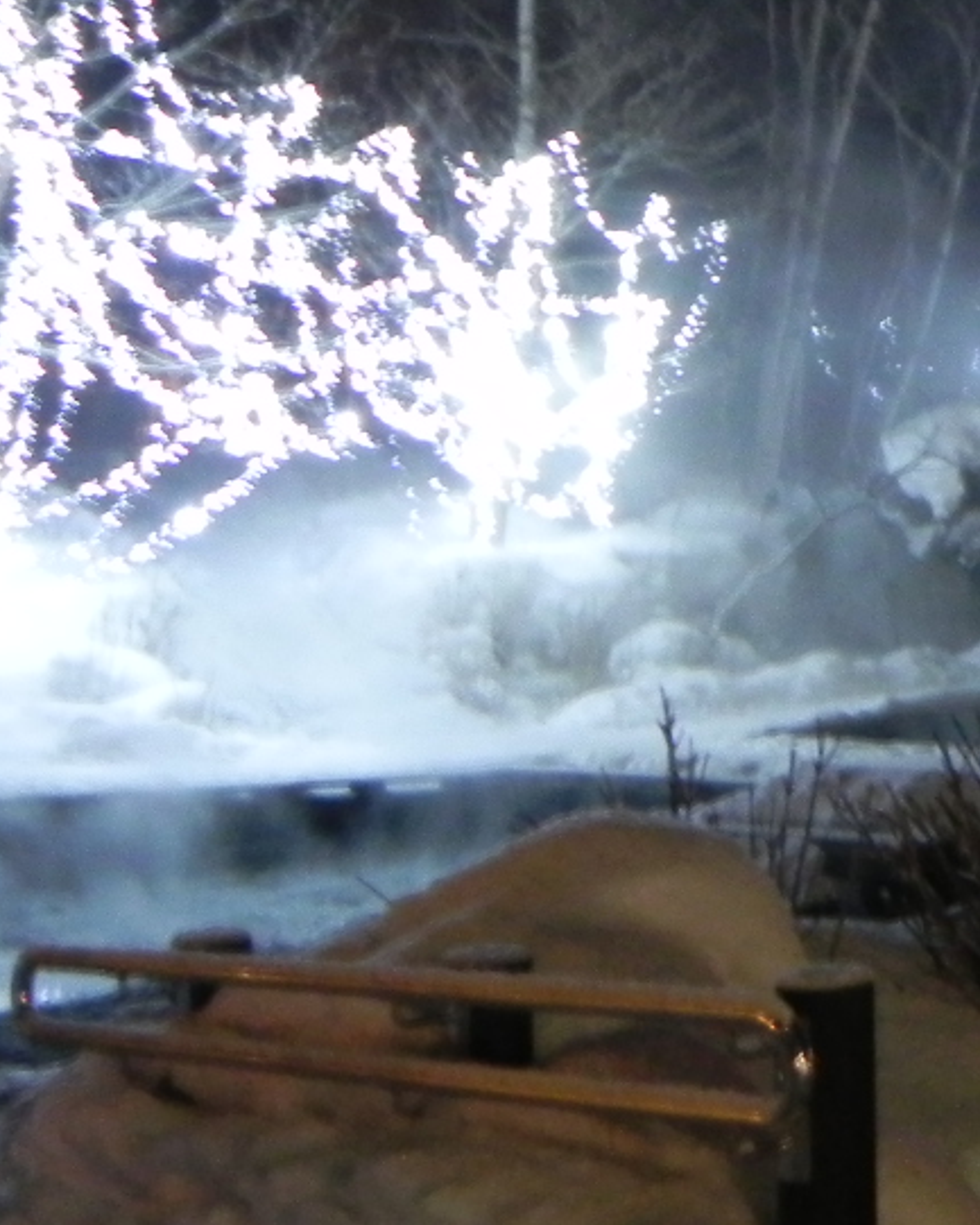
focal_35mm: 75
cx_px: 1442
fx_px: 2718
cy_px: 319
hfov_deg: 18.3
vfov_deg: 25.1
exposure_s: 1/2.1
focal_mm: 4.6
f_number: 2.8
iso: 400
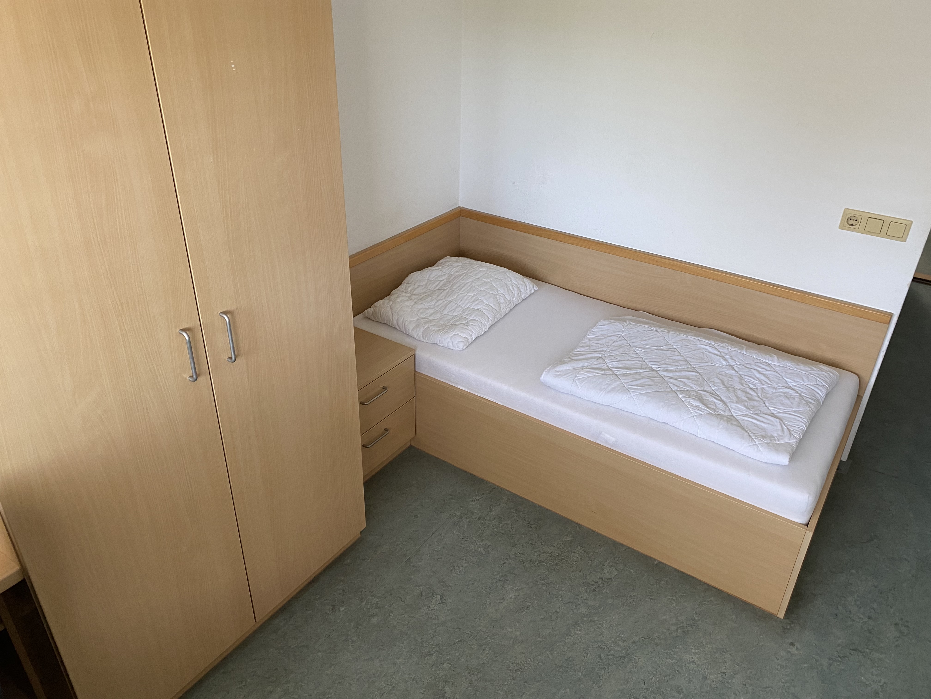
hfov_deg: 67.3
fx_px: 699
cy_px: 350
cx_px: 466
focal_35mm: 26
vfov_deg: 53.1
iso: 125
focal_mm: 4.25
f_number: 1.8
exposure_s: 1/86
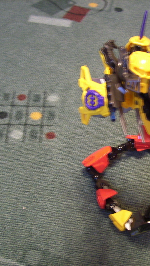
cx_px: 114
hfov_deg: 24.6
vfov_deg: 42.9
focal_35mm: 48
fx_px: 339
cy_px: 137
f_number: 2.8
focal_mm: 5.99
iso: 50
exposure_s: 1
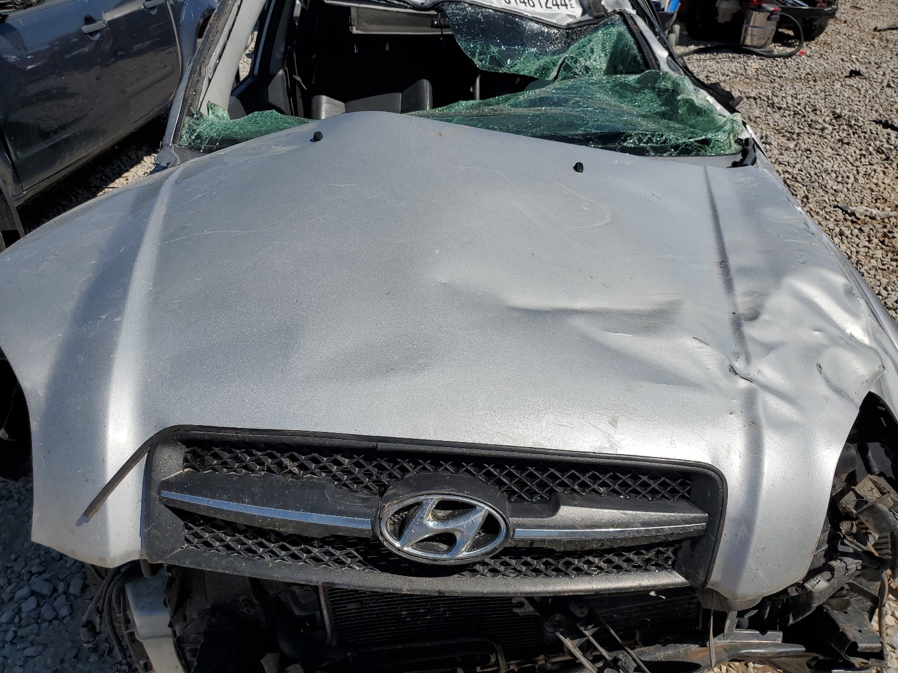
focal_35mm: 26
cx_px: 449
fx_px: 674
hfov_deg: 67.3
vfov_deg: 53.1
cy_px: 336
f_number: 1.5
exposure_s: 1/10000
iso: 50
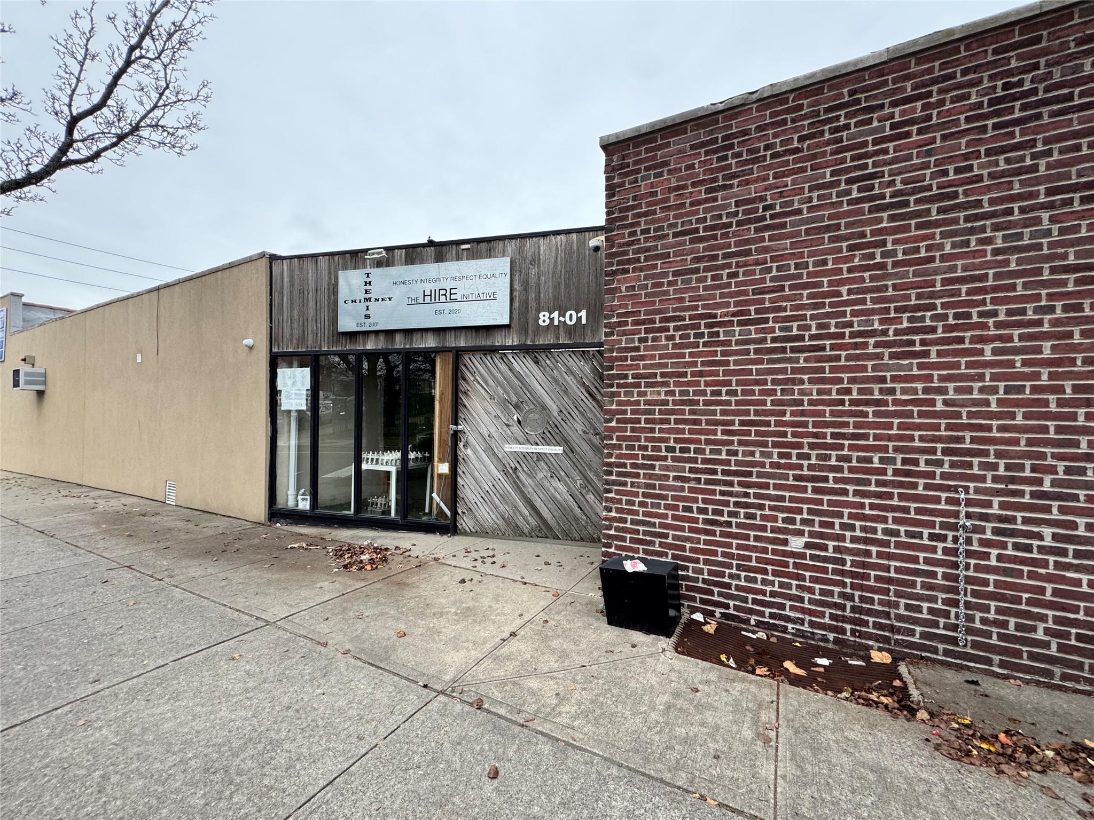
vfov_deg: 85.7
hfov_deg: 102.1
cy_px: 410
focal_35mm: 14
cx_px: 547
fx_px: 442
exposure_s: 1/99
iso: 125
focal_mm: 2.22
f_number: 2.2
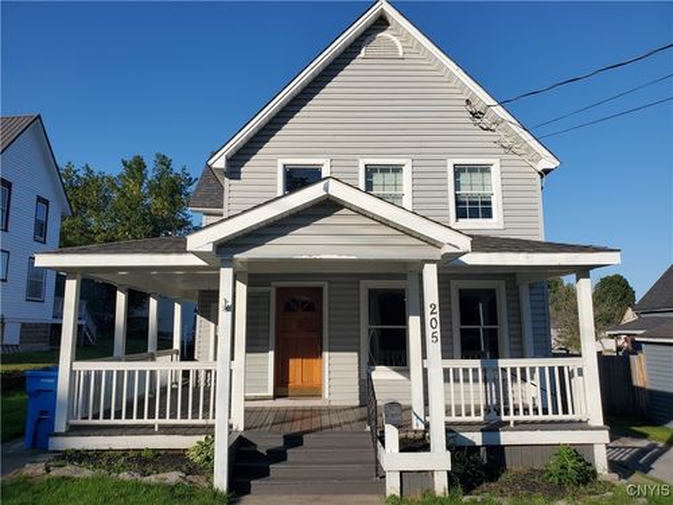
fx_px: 505
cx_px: 336
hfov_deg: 67.3
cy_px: 252
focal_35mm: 26
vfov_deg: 53.1
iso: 50
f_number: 2.4
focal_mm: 4.3
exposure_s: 1/2038
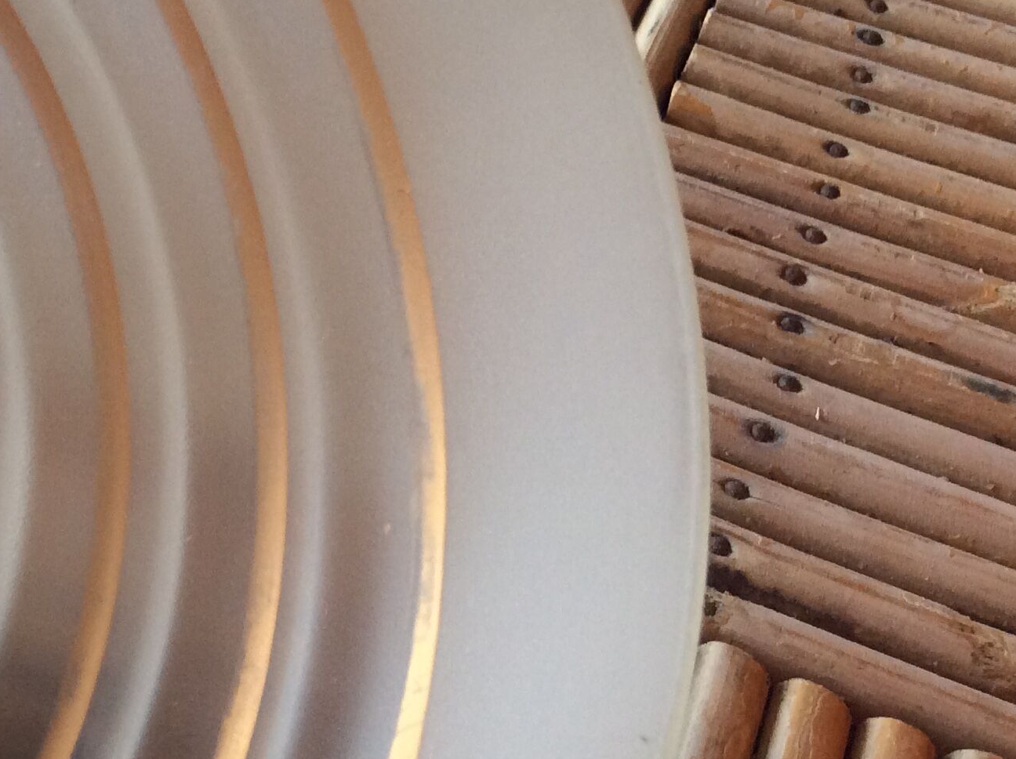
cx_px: 93
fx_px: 1876
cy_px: 129
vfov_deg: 22.5
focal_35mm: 64
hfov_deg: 29.0
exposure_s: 1/25
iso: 80
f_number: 2.4
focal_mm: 3.3
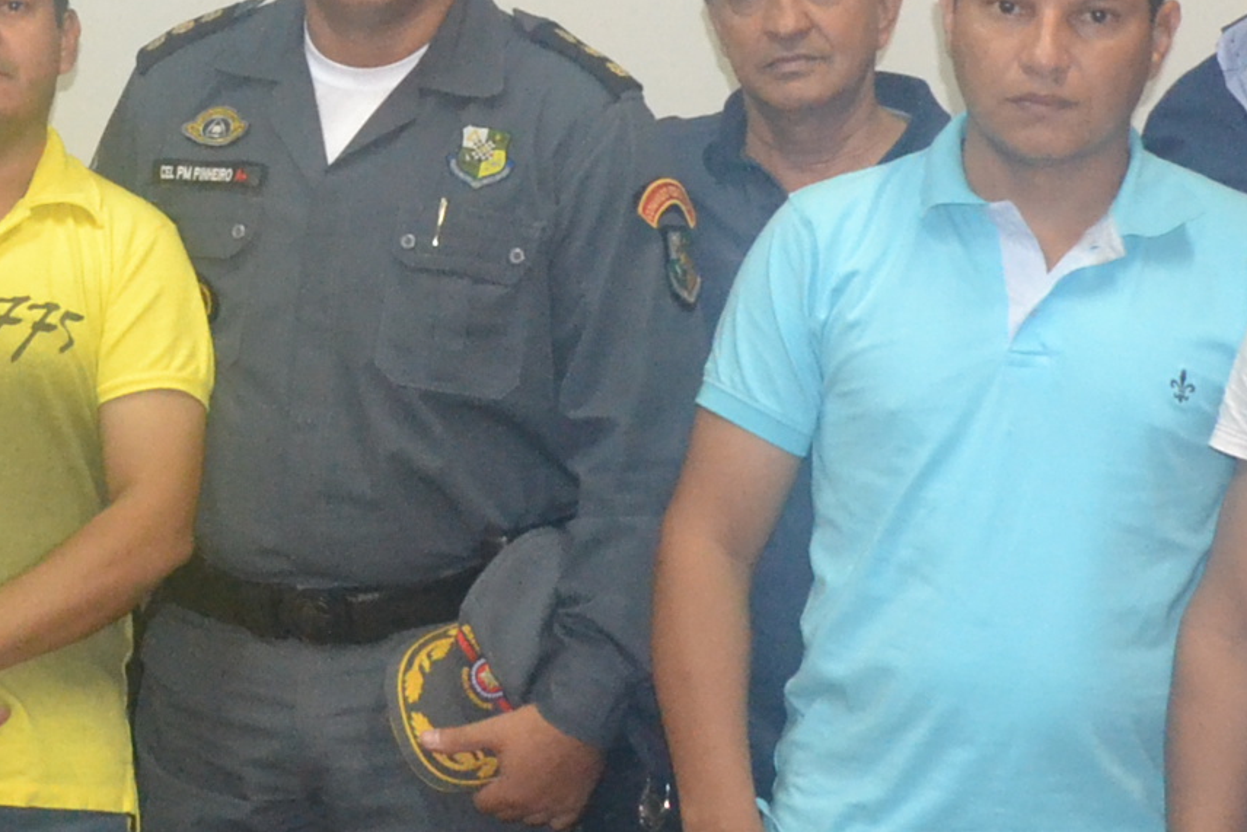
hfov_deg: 18.1
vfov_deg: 12.4
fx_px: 3776
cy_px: -42
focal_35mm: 109
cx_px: -122
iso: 2200
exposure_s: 1/60
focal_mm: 18
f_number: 3.5
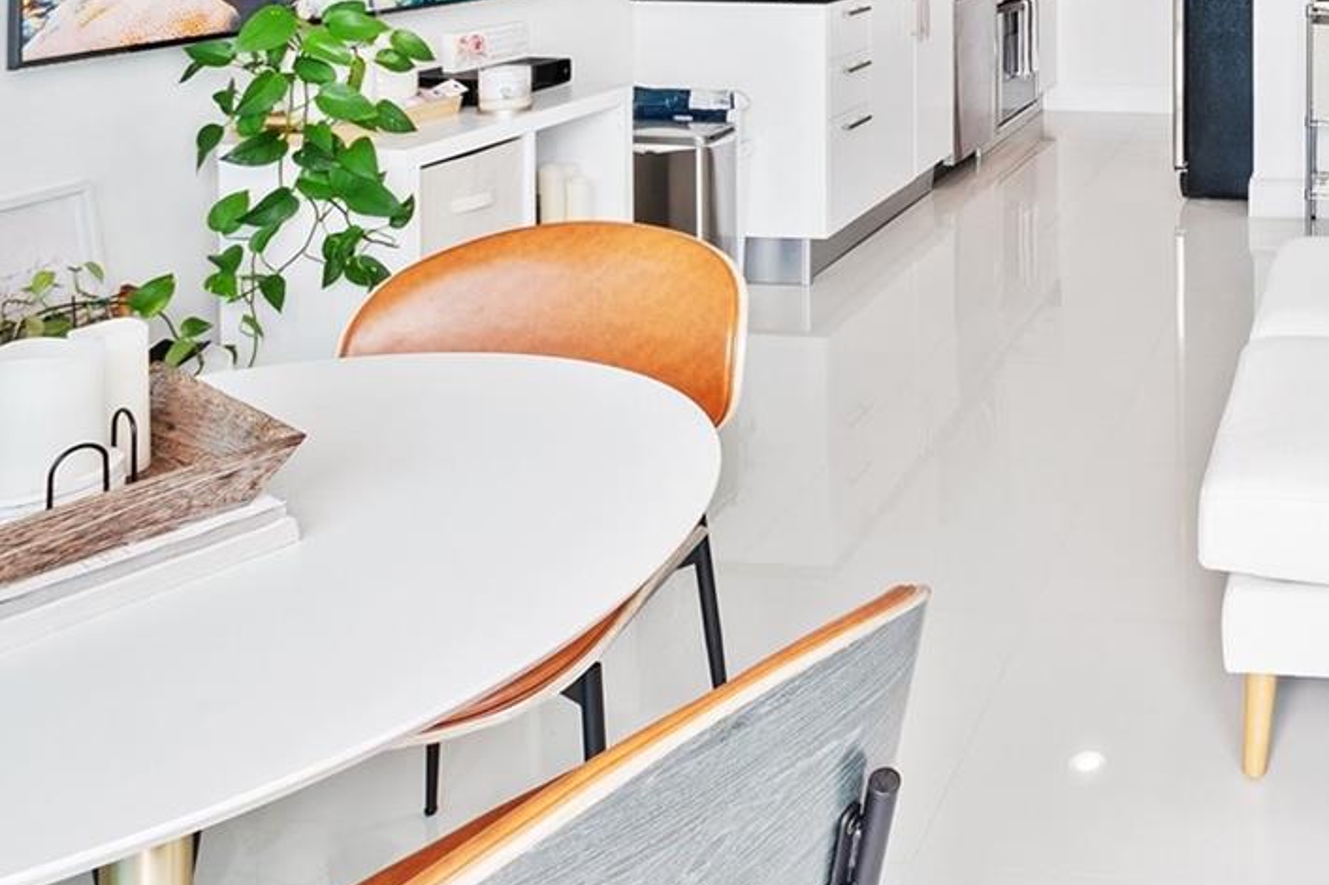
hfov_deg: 48.8
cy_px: -90
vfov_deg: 33.7
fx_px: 1255
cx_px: 1235
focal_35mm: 34
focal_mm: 10
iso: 280
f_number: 8
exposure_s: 1/15
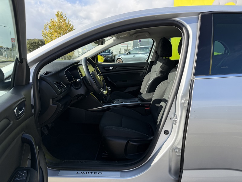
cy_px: 91
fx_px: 168
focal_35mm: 24
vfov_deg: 56.8
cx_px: 121
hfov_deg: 71.6
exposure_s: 1/1437
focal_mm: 6.76
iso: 100
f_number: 1.78
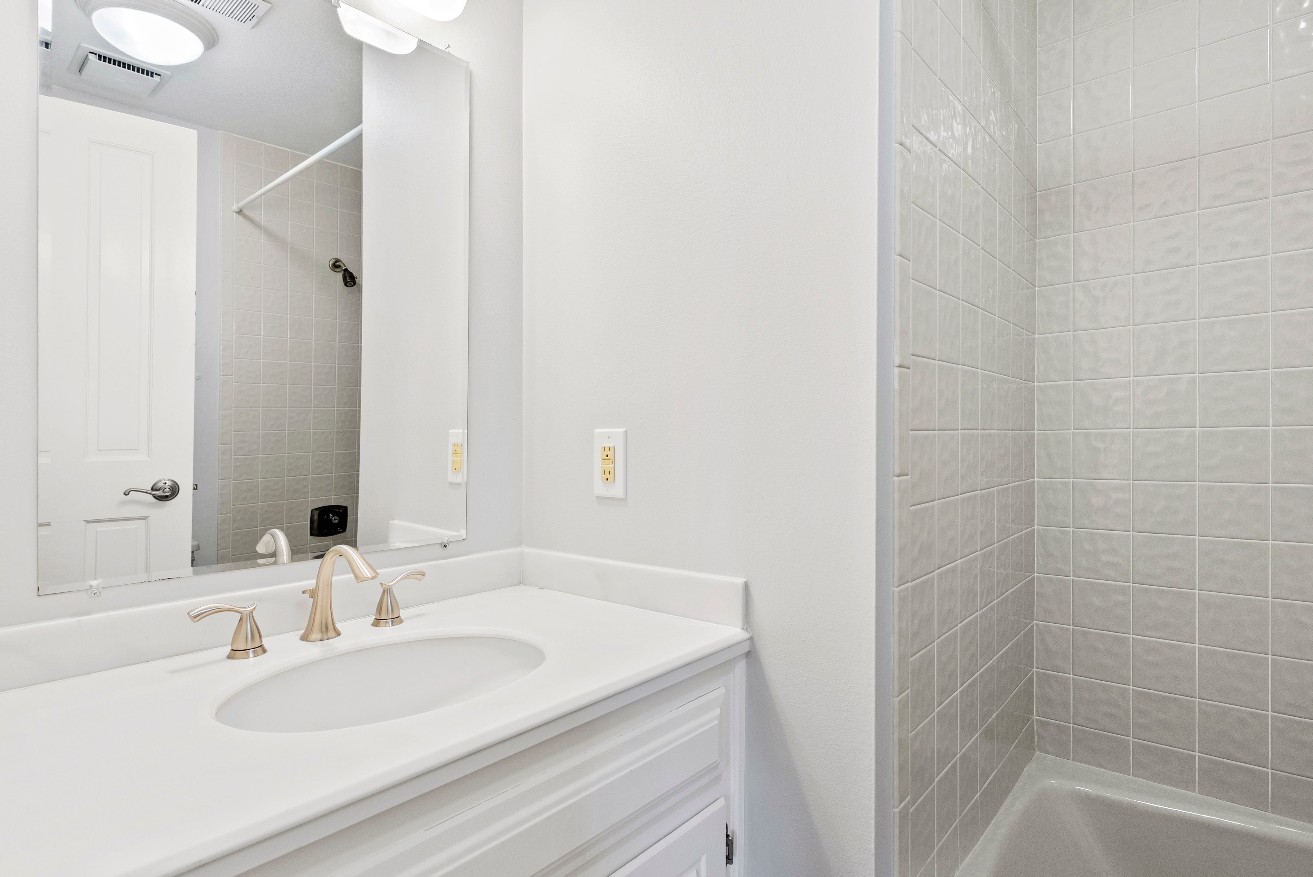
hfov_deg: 90.0
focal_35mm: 18
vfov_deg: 67.5
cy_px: 438
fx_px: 657
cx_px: 656
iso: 640
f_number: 8
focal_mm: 18
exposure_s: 1/10
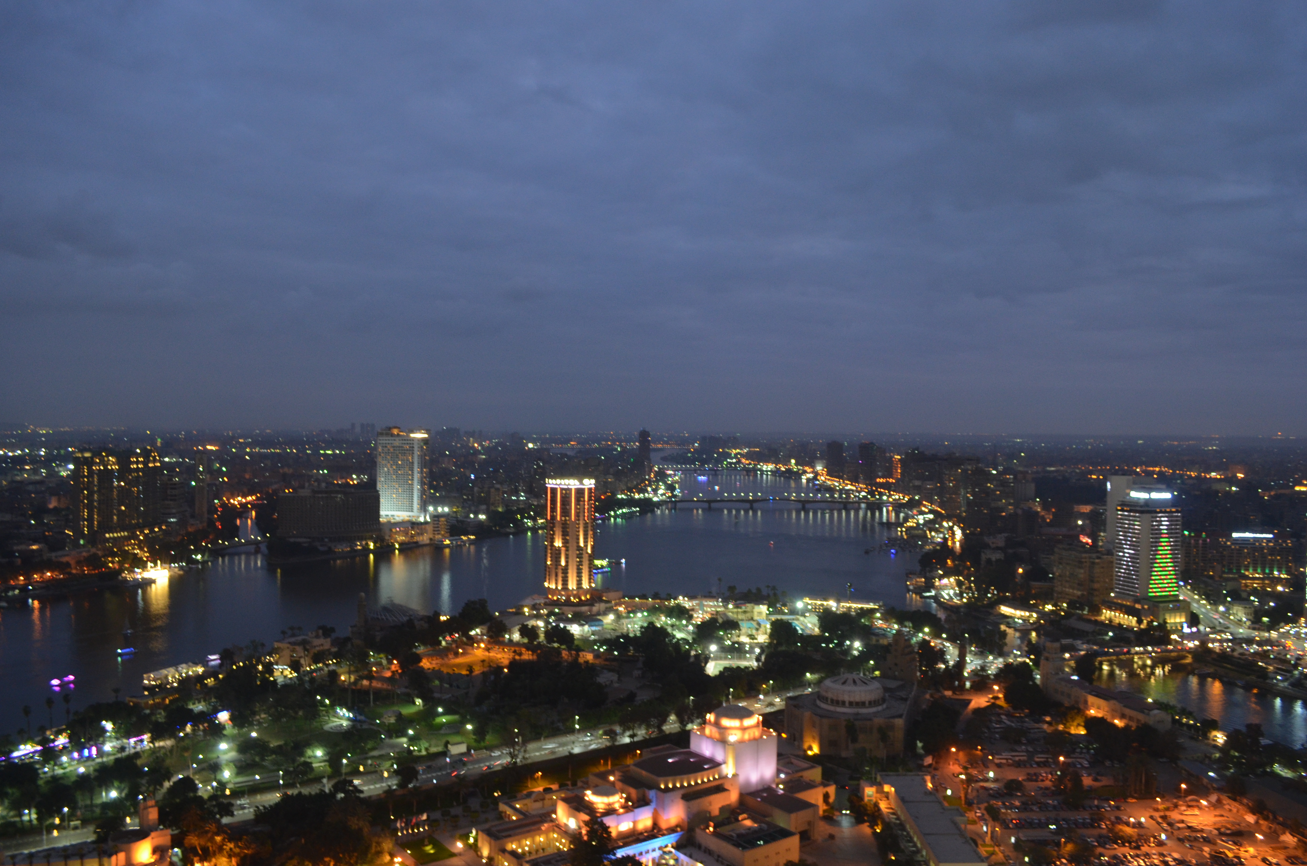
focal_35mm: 27
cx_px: 654
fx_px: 978
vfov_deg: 47.7
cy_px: 433
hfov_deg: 67.5
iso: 800
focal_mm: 18
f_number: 5
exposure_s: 1/4
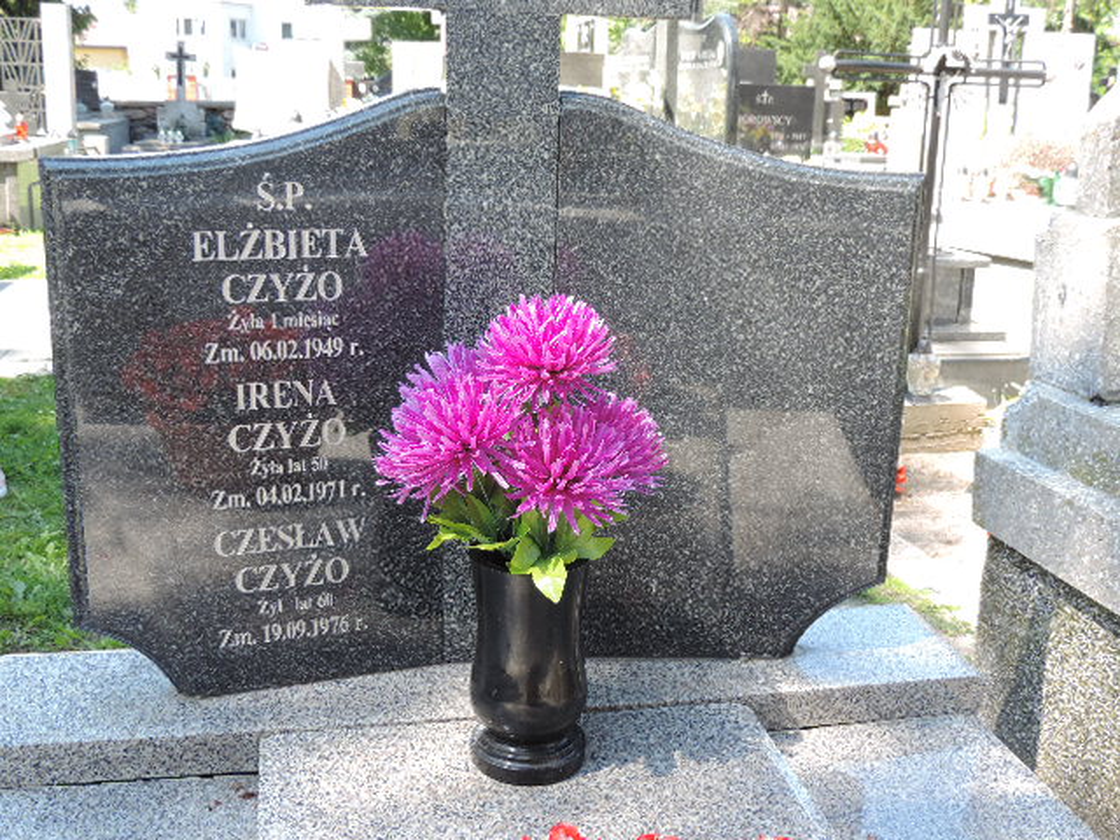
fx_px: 1294
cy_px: 420
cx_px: 560
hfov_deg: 46.8
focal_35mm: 40
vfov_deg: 36.0
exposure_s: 1/80
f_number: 3.3
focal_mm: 7.1
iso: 80
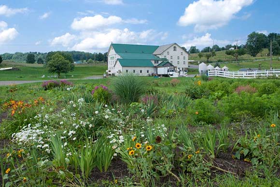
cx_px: 140
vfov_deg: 35.5
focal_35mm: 38
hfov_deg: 51.3
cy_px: 94
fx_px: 292
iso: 400
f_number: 11
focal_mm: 25
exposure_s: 1/400
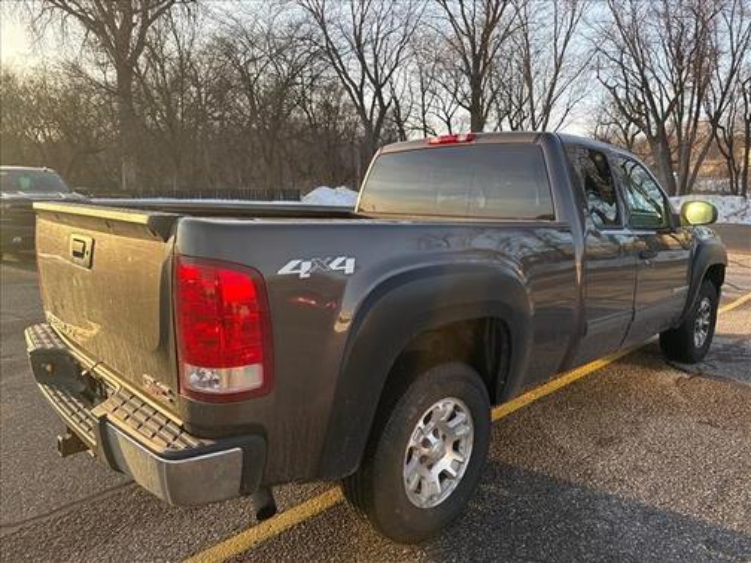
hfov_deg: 71.6
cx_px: 376
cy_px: 282
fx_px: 521
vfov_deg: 56.8
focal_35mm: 24
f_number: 1.78
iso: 100
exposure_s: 1/757
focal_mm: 6.76
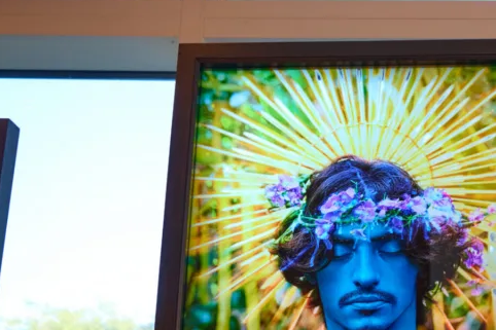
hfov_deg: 37.3
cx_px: 405
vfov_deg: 25.9
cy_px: 270
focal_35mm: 51
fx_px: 702
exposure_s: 1/100
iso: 500
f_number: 2.8
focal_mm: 24
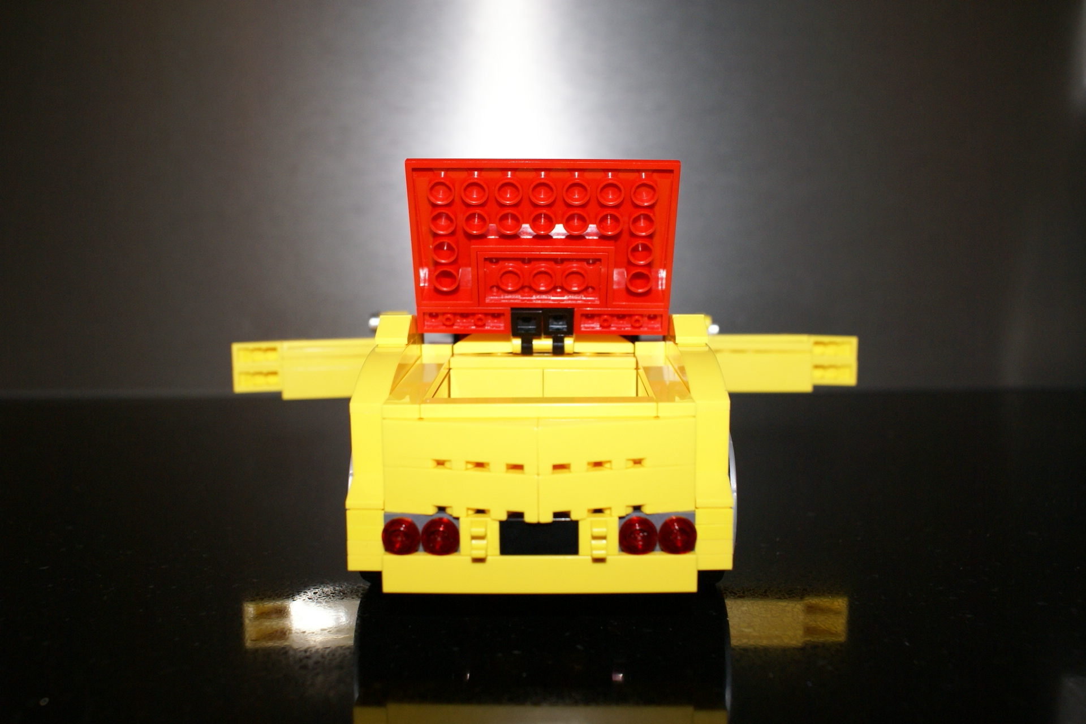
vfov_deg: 40.0
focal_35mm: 33
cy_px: 362
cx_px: 543
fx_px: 995
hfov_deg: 57.2
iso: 400
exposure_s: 1/60
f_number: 5.6
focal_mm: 22
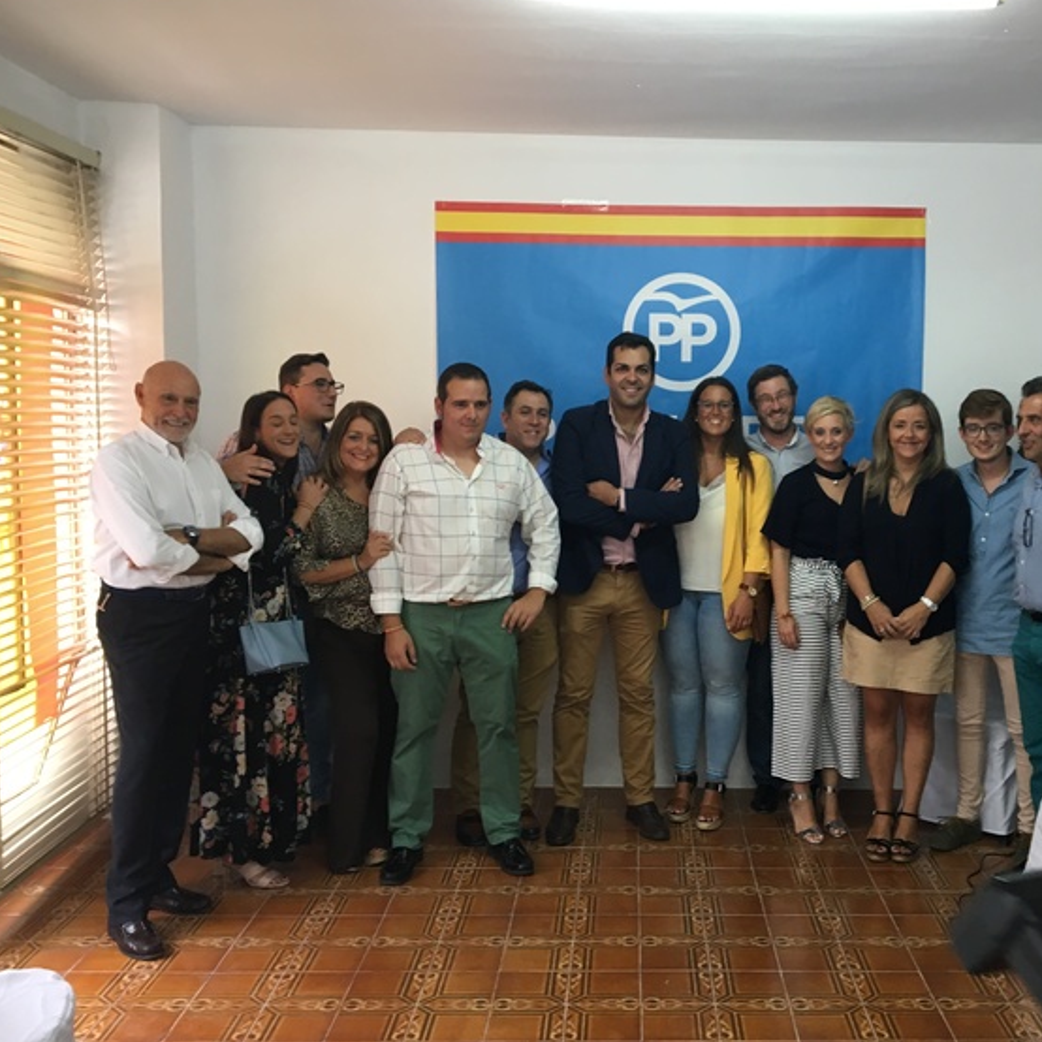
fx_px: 1260
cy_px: 506
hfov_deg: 44.5
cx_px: 670
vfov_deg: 44.9
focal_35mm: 37
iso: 100
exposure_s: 1/33
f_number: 2.2
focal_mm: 4.15
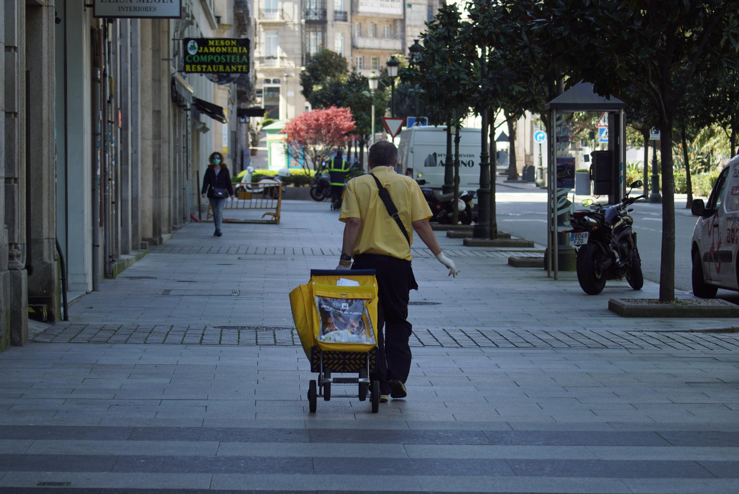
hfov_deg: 16.1
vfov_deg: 10.8
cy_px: 247
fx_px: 2619
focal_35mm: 128
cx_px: 370
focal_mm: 85
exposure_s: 1/250
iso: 200
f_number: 4.5
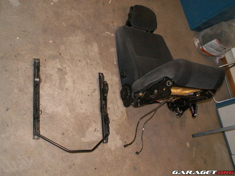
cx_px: 118
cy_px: 88
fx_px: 238
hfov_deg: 52.6
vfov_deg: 40.7
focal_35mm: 35
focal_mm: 5.86
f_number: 2.8
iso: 160
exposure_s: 1/40
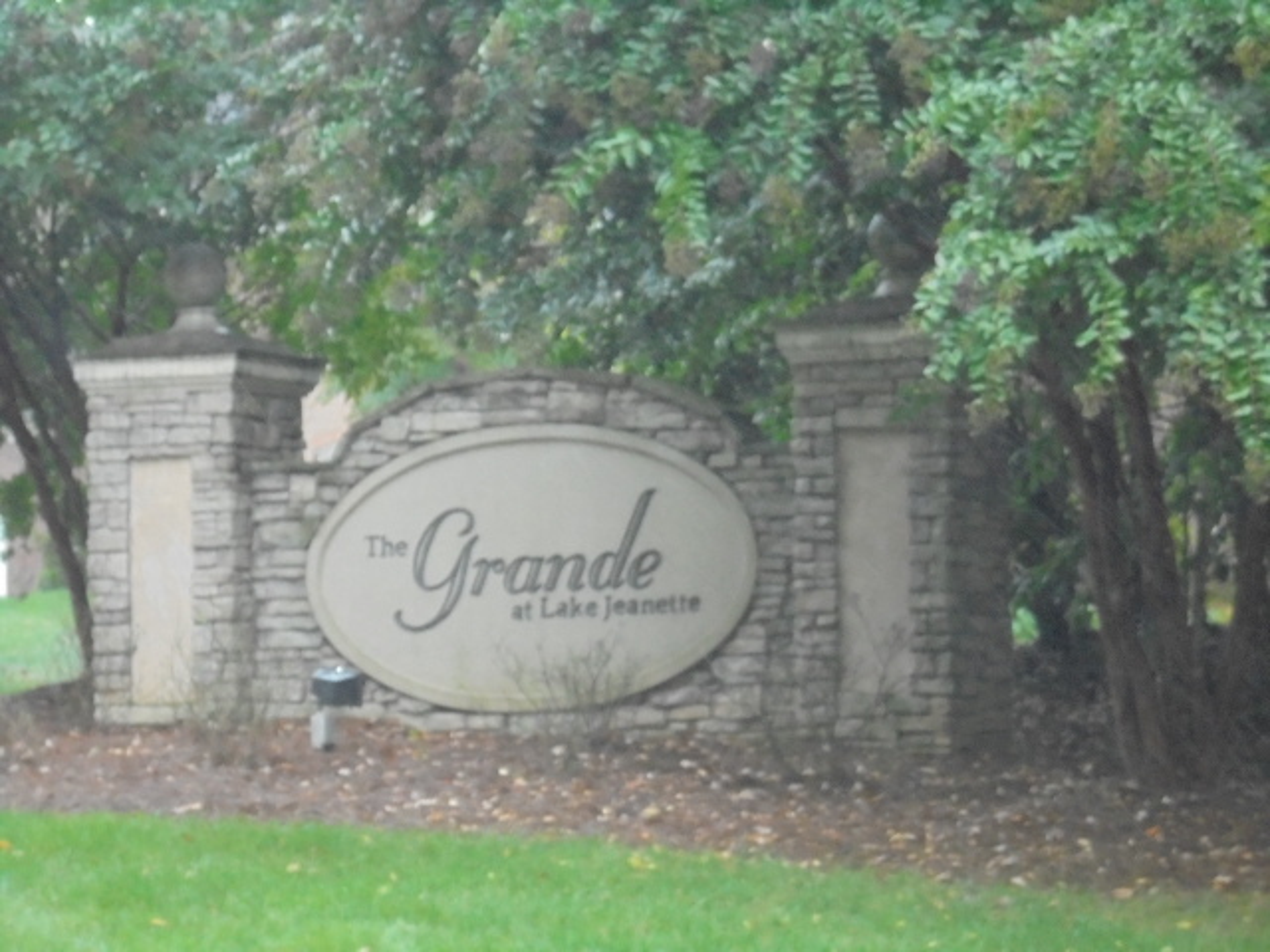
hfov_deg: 12.7
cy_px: 476
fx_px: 5723
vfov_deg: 9.5
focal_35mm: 156
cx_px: 635
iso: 800
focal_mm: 27.6
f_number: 6.5
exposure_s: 1/60
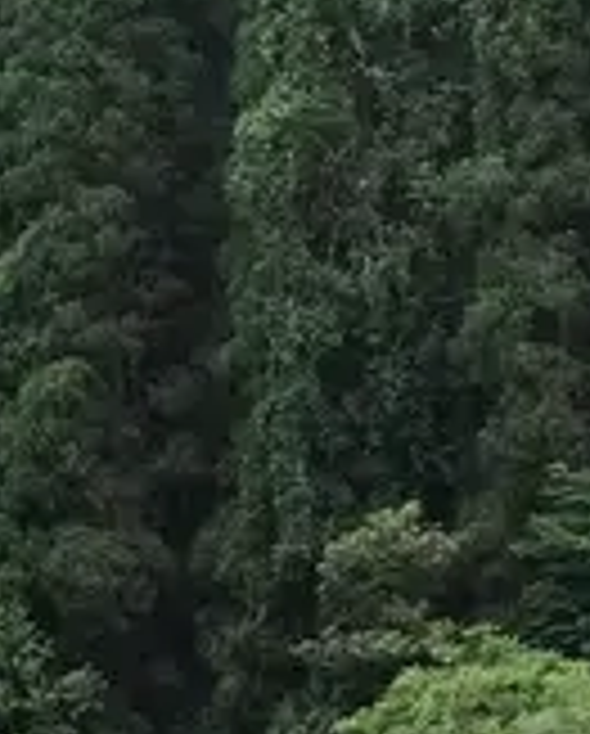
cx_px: 266
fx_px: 3874
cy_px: 995
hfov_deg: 8.7
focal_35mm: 178
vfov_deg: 10.6
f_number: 2.4
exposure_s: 1/60
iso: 32
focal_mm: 3.3
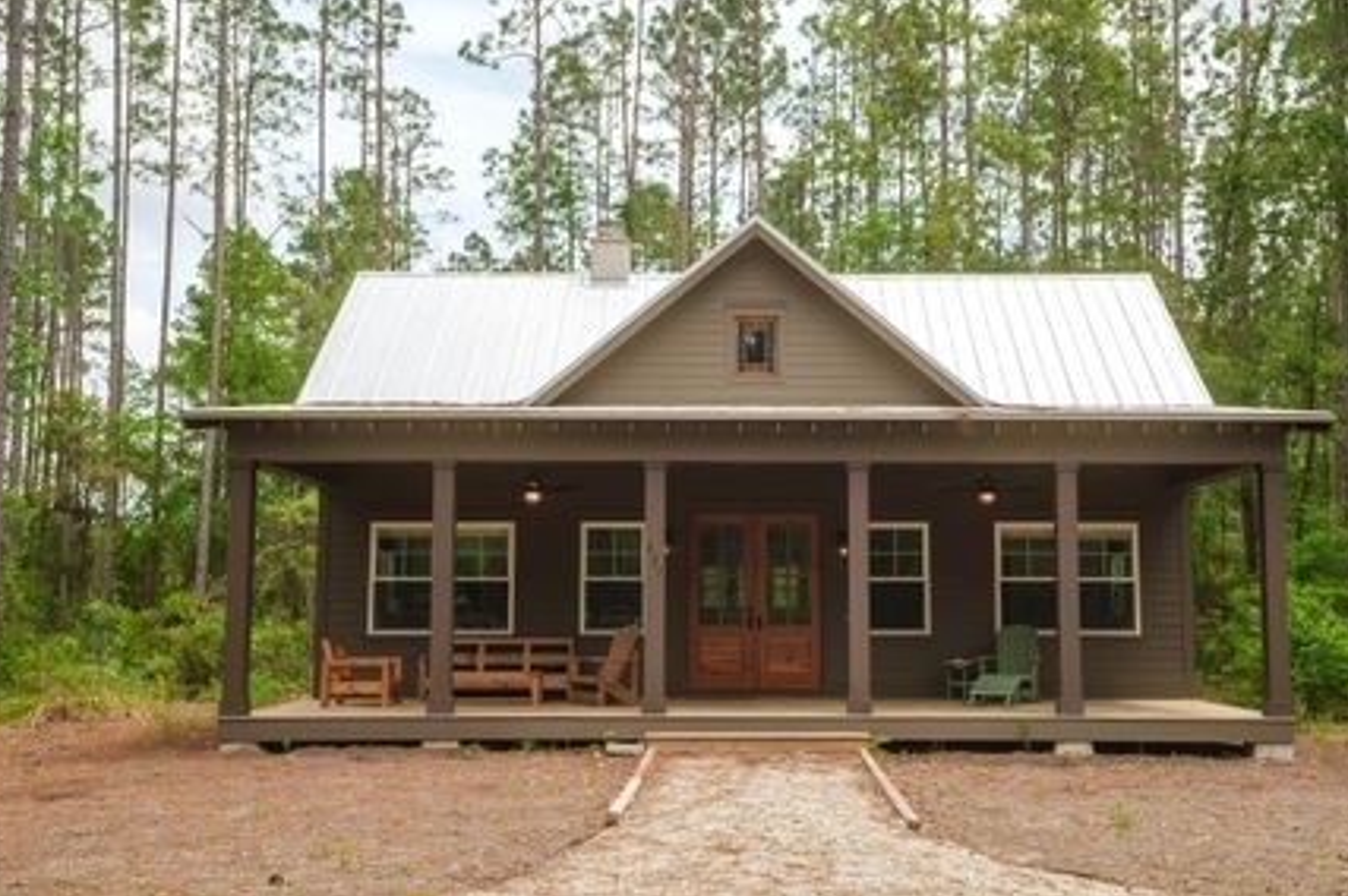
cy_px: 469
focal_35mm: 41
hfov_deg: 47.4
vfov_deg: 32.6
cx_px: 742
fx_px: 1534
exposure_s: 1/400
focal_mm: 35
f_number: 4.5
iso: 500
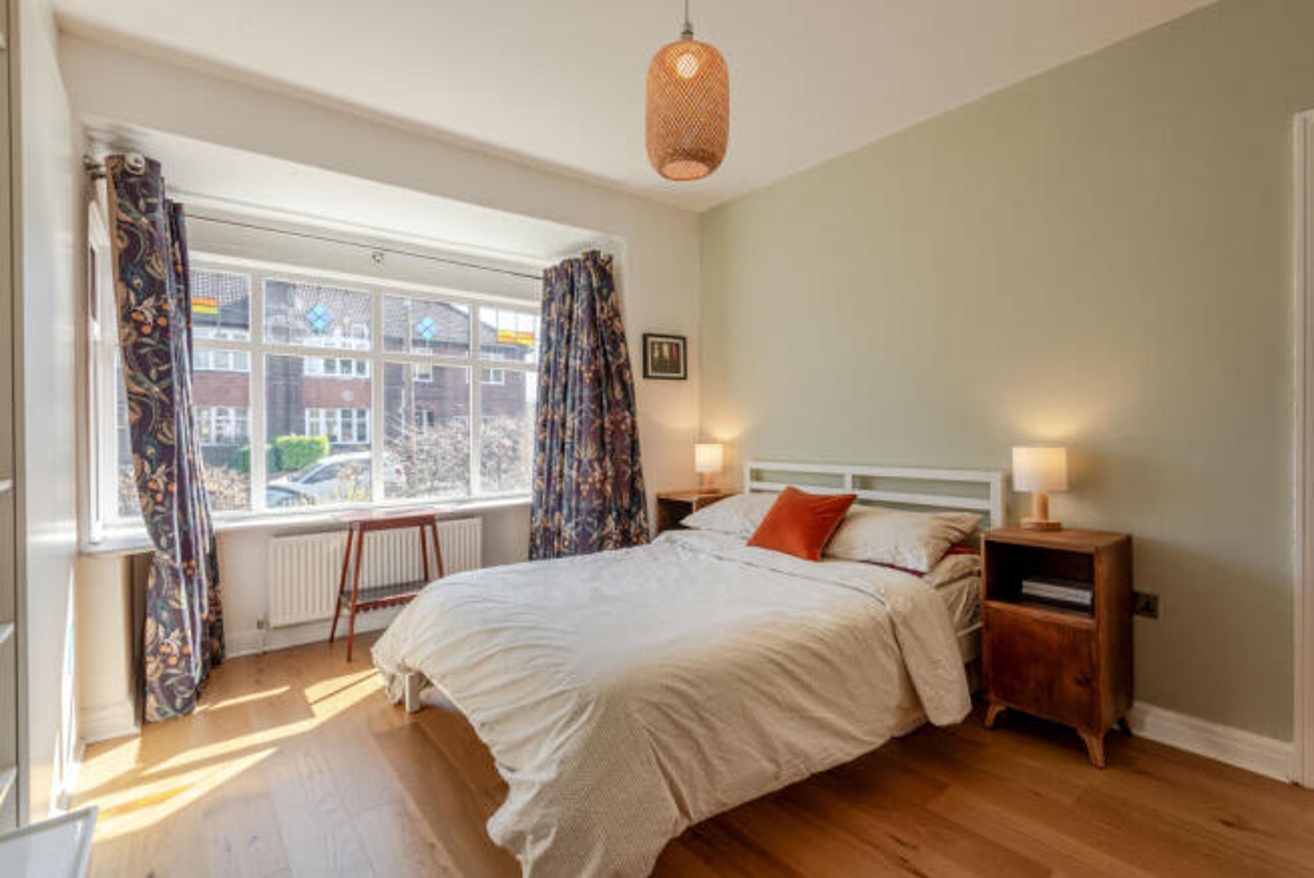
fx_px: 584
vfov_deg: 73.8
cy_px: 439
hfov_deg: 96.7
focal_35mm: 16
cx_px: 657
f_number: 8
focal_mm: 16
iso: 100
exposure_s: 1/60
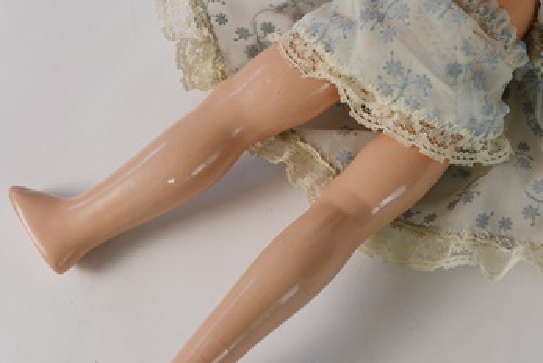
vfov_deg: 23.7
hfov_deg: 35.0
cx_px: 307
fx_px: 860
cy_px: 128
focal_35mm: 57
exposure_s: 1/125
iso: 280
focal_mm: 22
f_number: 5.6
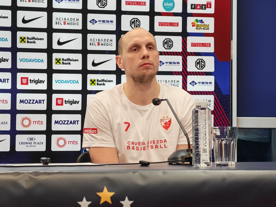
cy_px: 104
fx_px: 821
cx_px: 138
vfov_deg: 14.4
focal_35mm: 103
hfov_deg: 19.1
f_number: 2.4
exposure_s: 1/50
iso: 250
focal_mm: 8.67
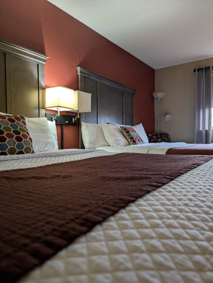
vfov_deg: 71.5
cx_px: 106
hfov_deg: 56.9
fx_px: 196
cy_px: 142
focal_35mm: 24
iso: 70
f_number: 1.68
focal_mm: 6.9
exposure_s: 1/24
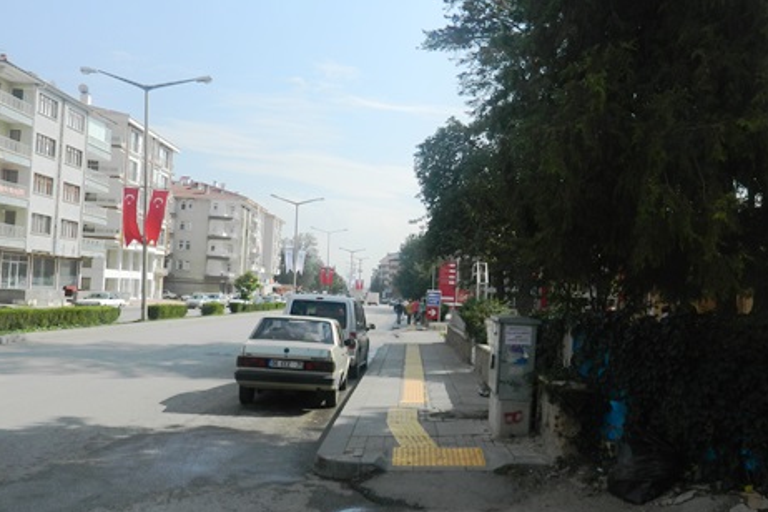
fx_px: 768
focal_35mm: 36
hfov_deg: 52.8
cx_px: 459
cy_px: 279
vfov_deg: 36.8
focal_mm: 4.5
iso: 80
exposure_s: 1/1000
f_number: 3.1
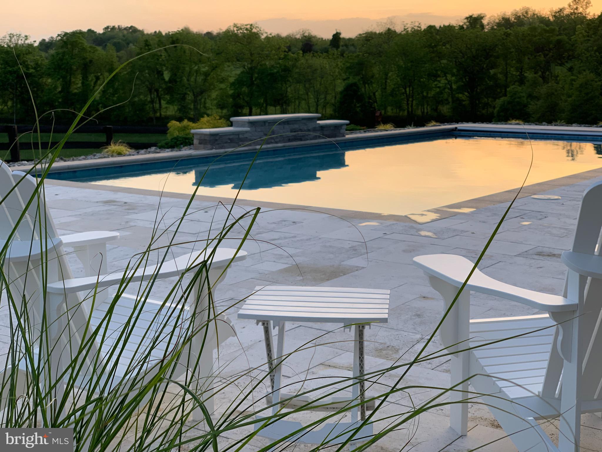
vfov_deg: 28.0
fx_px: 904
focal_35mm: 52
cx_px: 301
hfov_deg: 36.8
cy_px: 226
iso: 16
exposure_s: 1/98
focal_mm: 6
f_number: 2.4
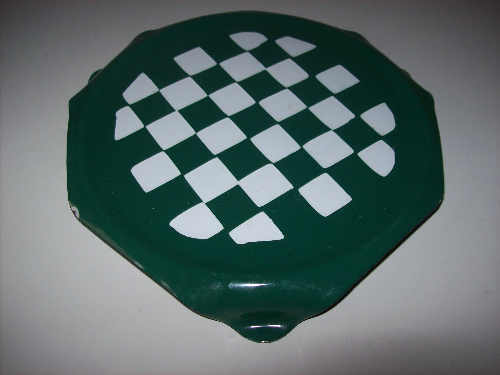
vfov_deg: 39.6
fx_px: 520
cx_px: 250
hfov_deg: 51.4
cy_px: 188
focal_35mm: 36
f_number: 2.7
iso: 80
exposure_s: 1/64
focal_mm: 6
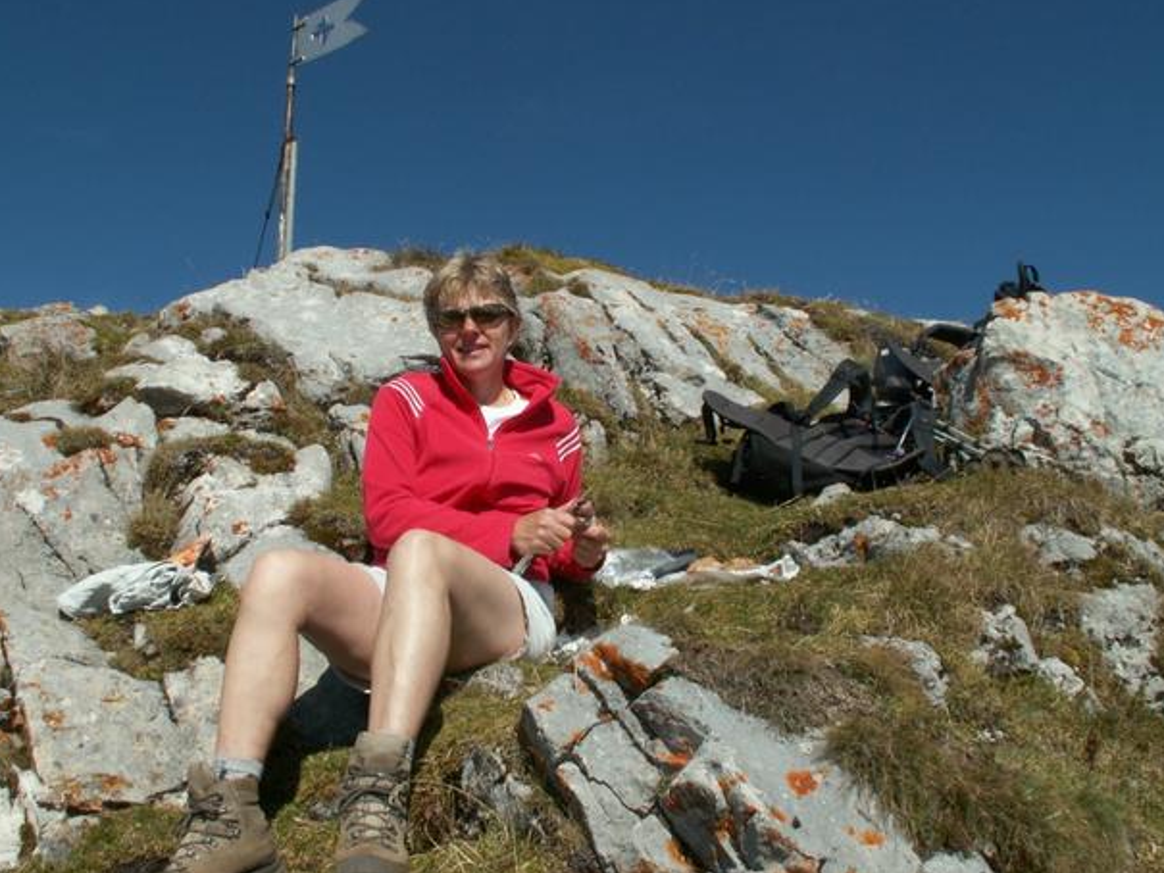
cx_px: 564
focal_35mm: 37
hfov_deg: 50.1
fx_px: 1244
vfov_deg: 38.7
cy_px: 419
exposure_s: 1/250
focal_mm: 5.86
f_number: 8
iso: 50
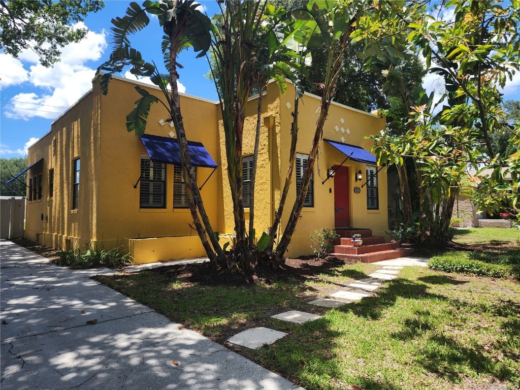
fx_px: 346
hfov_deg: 73.9
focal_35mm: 23
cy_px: 195
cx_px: 260
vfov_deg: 58.9
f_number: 1.8
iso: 12
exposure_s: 1/544
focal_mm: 6.4
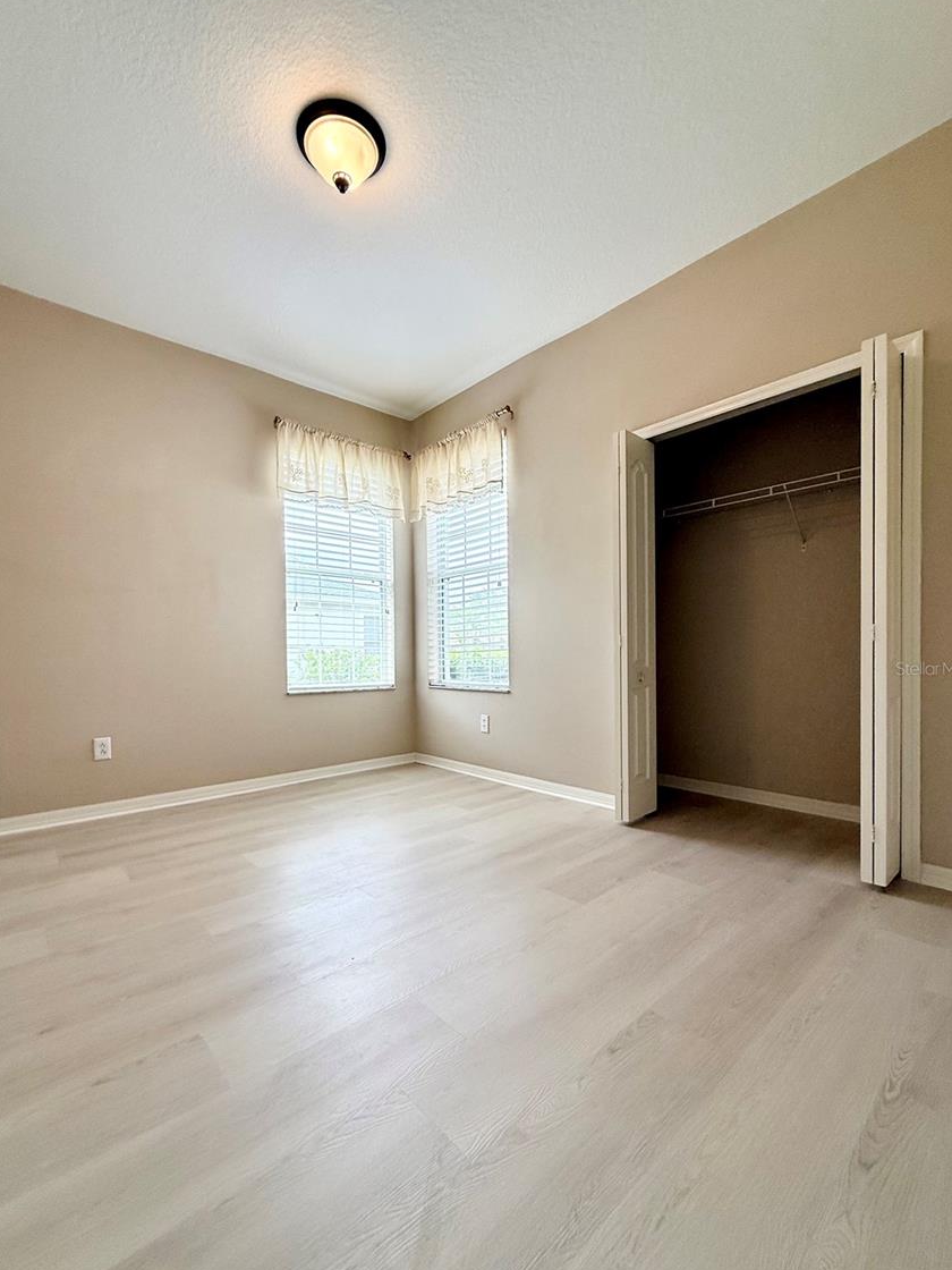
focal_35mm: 15
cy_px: 668
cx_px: 466
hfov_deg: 81.7
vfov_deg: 98.1
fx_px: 550
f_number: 2.2
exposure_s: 1/201
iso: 64
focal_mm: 2.22
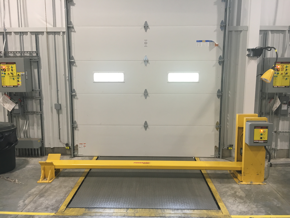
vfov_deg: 48.2
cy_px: 109
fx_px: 243
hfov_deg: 61.7
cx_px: 145
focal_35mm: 29
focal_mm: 4.15
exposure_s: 1/30
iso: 80
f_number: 2.2
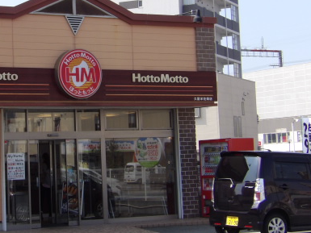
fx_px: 926
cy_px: 94
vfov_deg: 14.4
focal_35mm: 103
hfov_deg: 18.9
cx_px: 76
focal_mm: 11.1
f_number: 8
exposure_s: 1/140
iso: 100
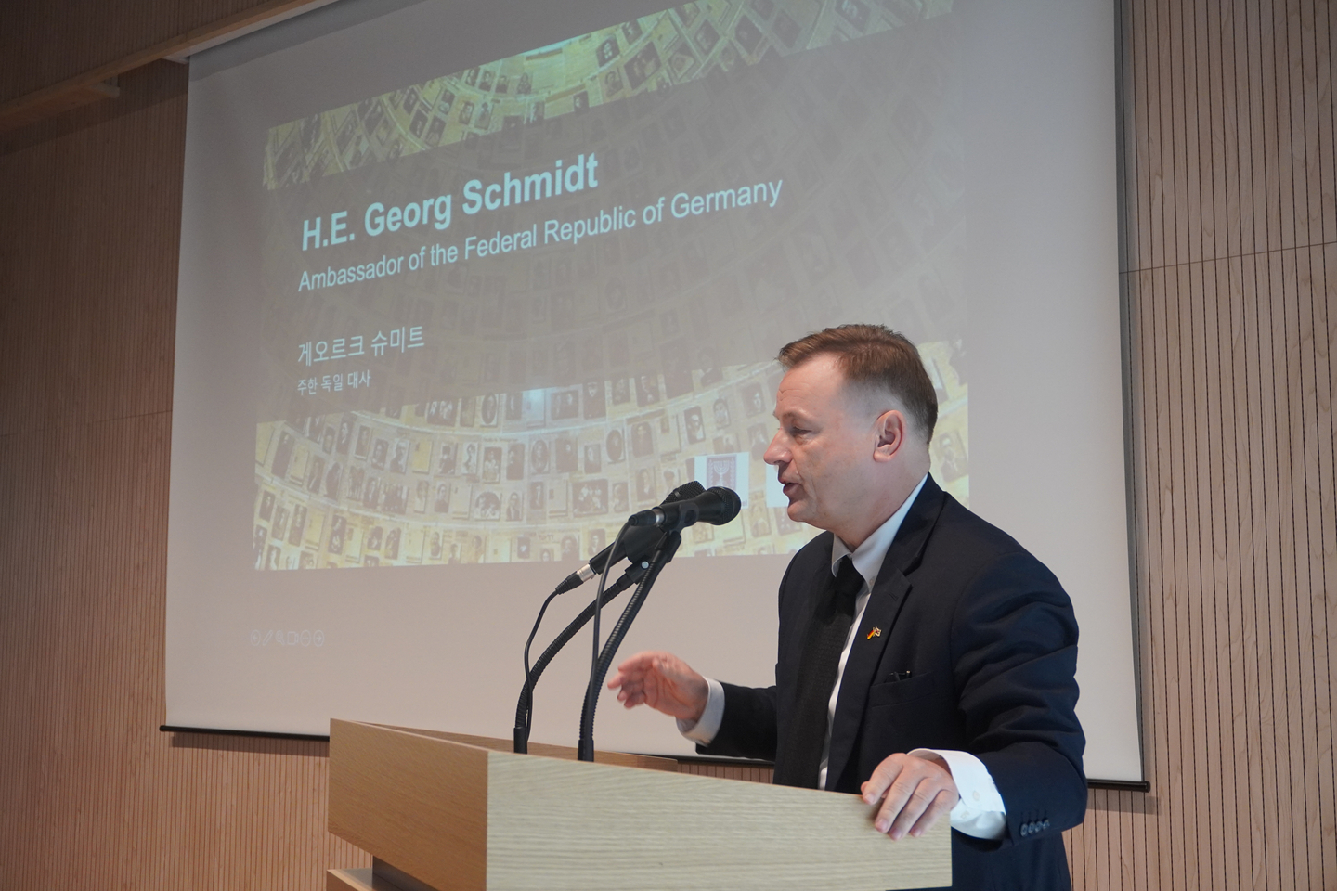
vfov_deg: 30.8
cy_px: 446
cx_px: 668
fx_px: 1615
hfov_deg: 45.0
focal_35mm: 44
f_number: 4.5
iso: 1250
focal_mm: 29
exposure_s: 1/160
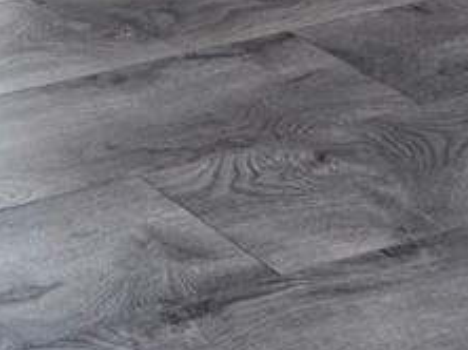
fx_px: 1364
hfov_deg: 11.0
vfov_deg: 10.4
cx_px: -982
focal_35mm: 101
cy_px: -702
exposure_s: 1/99
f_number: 2.2
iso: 64
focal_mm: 2.22
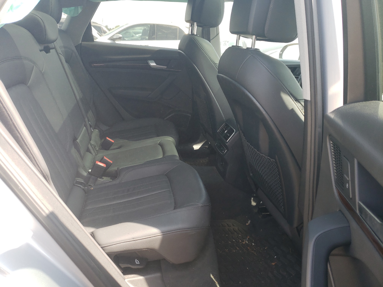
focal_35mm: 26
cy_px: 144
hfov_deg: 67.3
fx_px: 288
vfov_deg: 53.1
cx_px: 192
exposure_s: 1/204
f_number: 1.5
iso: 50
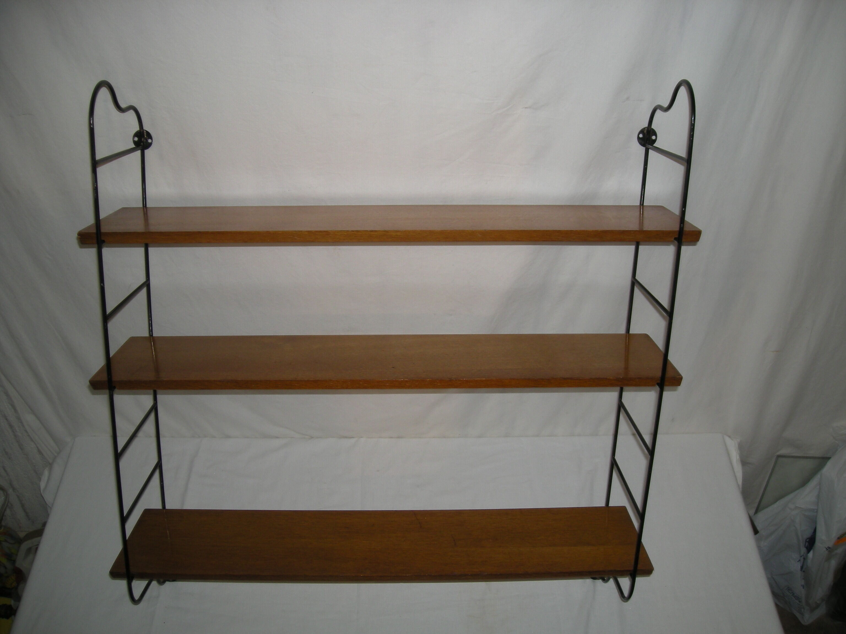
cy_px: 317
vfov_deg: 40.7
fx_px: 855
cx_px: 423
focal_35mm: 35
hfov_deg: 52.6
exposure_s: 1/30
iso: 50
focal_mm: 5.7
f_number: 2.8
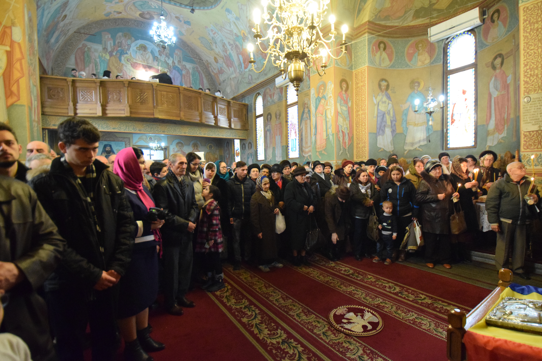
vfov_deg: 72.1
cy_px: 180
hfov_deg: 95.0
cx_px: 271
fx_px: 248
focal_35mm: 16
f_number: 3.5
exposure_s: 1/40
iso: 6400
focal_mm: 11
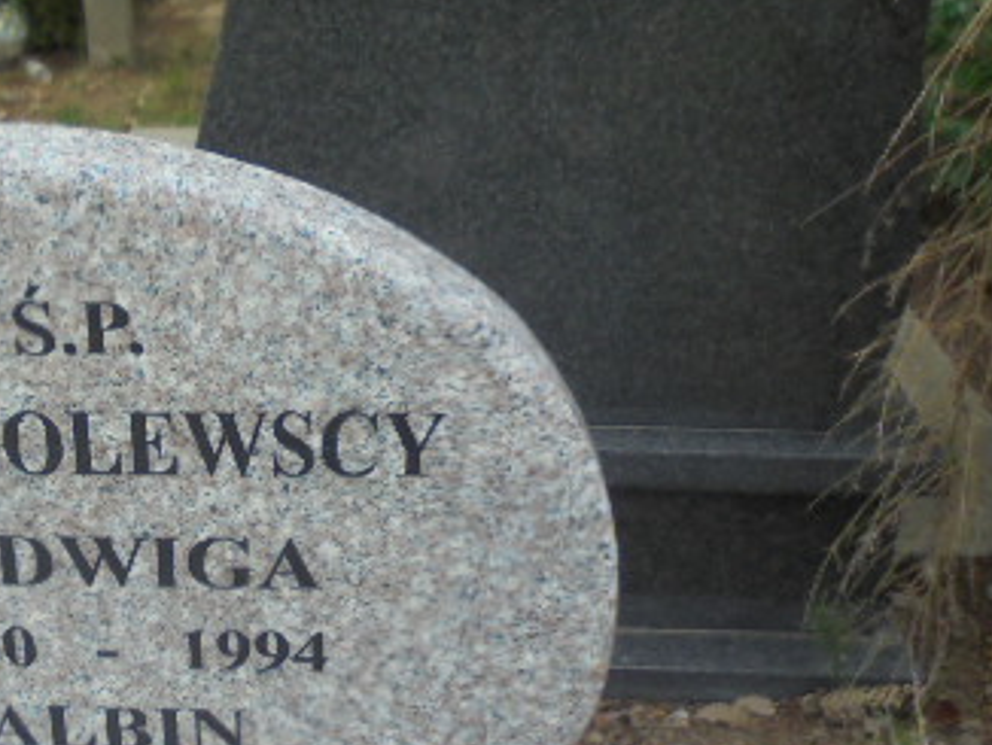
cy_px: 426
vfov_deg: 28.6
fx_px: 1463
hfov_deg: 35.7
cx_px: 146
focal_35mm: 51
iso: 100
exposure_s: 1/125
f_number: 3.5
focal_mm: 4.6
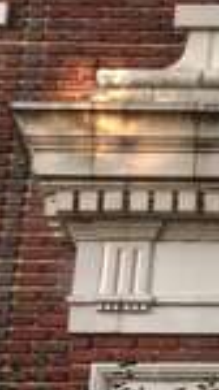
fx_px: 2113
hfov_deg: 5.8
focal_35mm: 204
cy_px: 268
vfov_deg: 10.6
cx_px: 461
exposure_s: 1/20
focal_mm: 4.28
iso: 64
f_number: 2.4
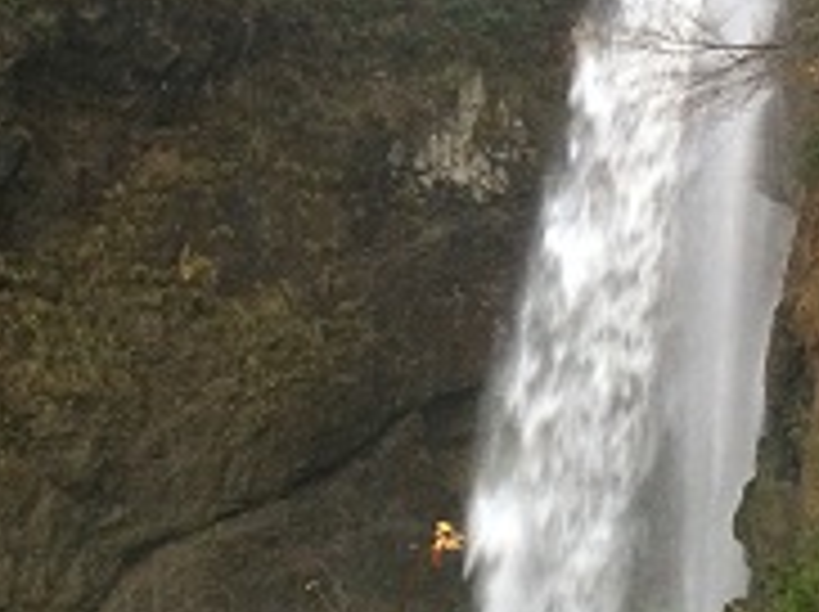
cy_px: 169
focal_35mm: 73
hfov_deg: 26.7
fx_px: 1725
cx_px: 338
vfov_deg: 20.0
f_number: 2.2
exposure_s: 1/30
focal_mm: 4.15
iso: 250
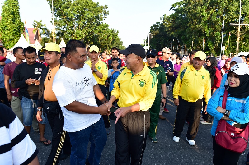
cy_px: 82
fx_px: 166
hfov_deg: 73.8
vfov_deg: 53.0
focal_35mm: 24
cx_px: 124
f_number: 6.3
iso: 320
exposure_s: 1/200
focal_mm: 24
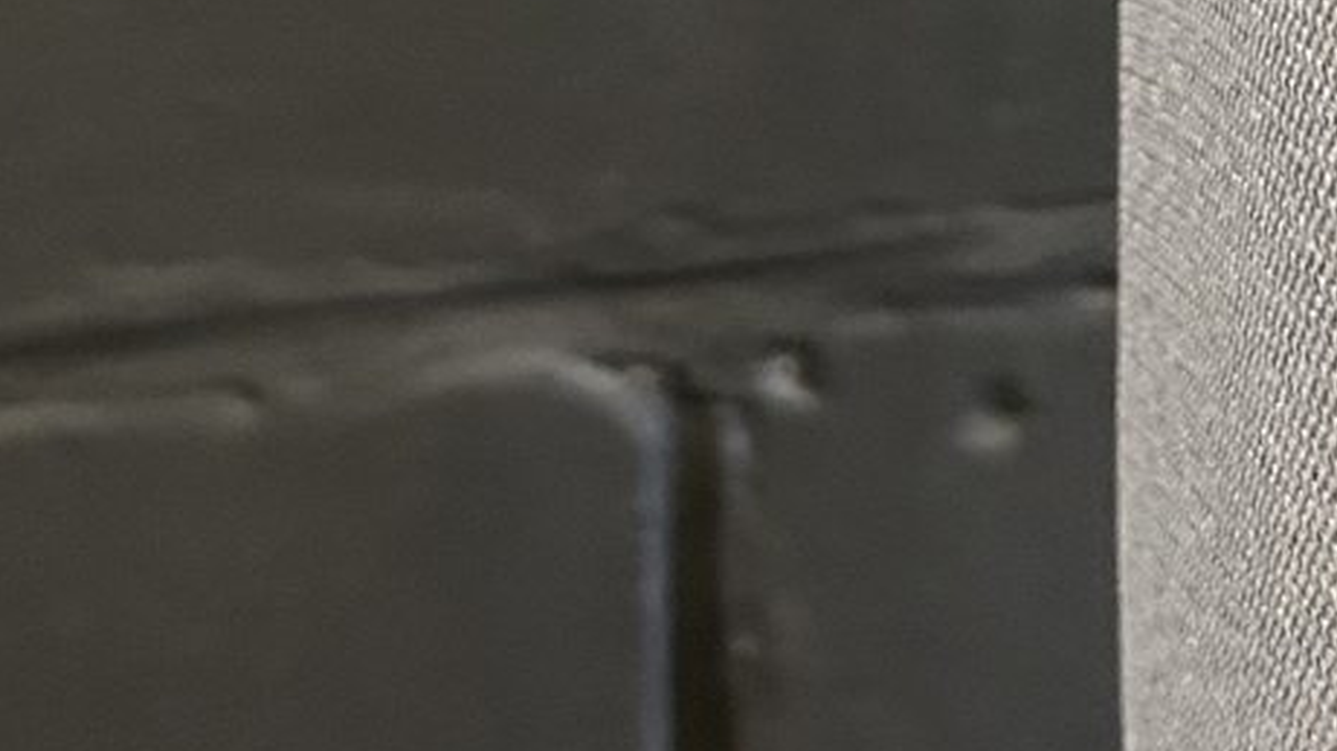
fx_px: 4359
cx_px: 1175
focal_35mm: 123
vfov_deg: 8.6
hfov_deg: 17.2
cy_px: -1322
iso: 320
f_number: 1.5
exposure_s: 1/50
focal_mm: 5.7
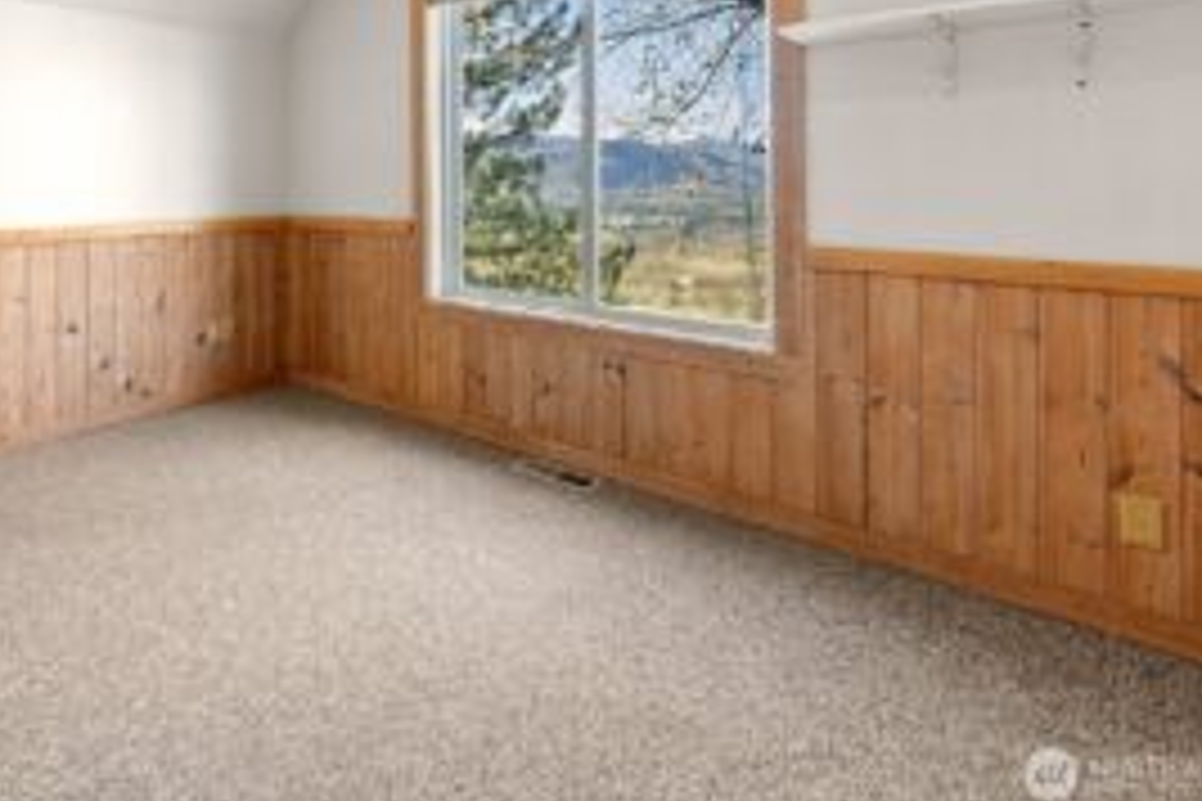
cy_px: 214
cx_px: 383
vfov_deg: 56.9
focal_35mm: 21
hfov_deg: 78.1
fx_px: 701
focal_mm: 14
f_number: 3.5
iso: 400
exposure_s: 1/50
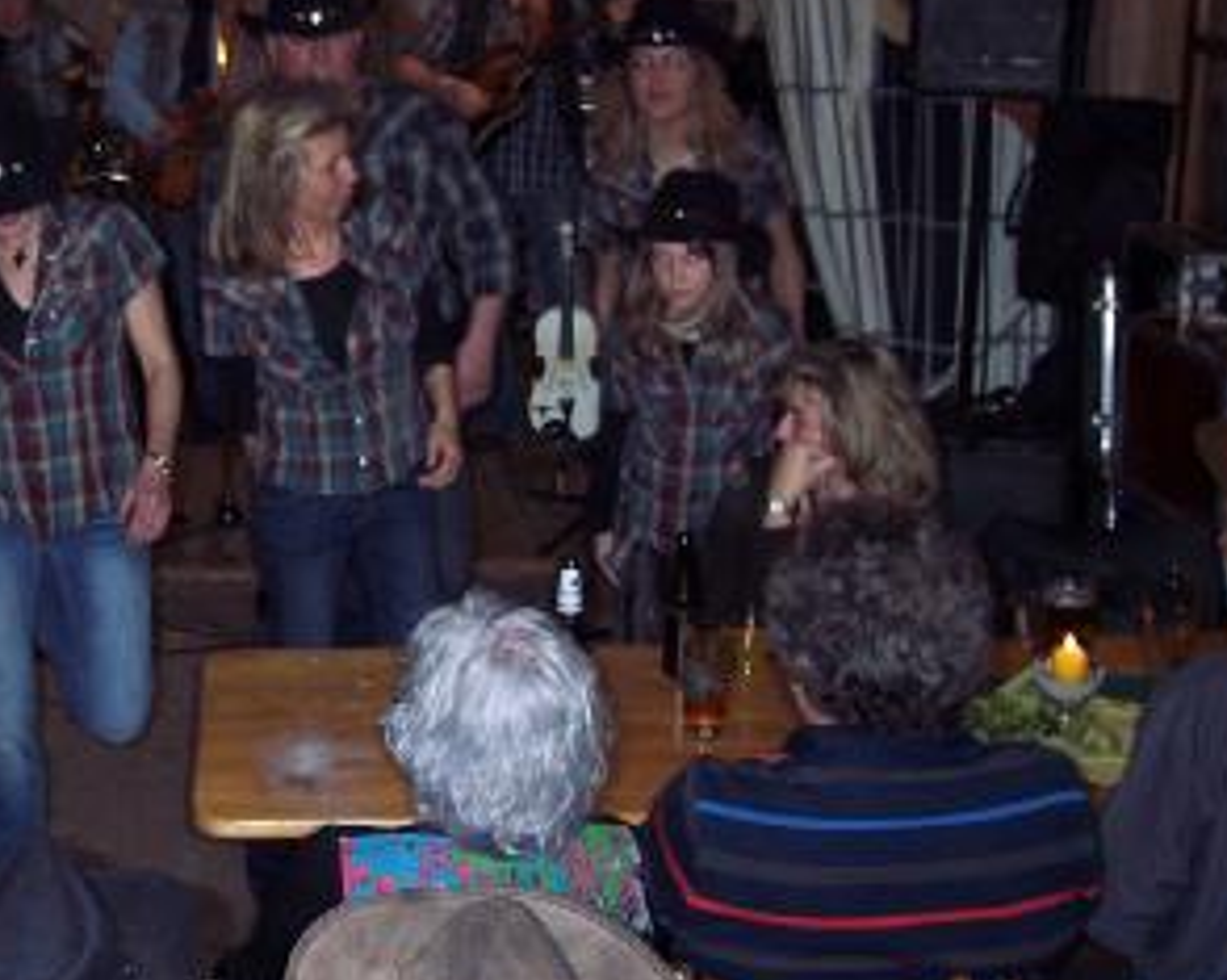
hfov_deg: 28.6
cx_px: 260
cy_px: 404
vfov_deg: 23.4
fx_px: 2359
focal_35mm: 65
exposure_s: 1/60
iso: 100
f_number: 2.8
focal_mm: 8
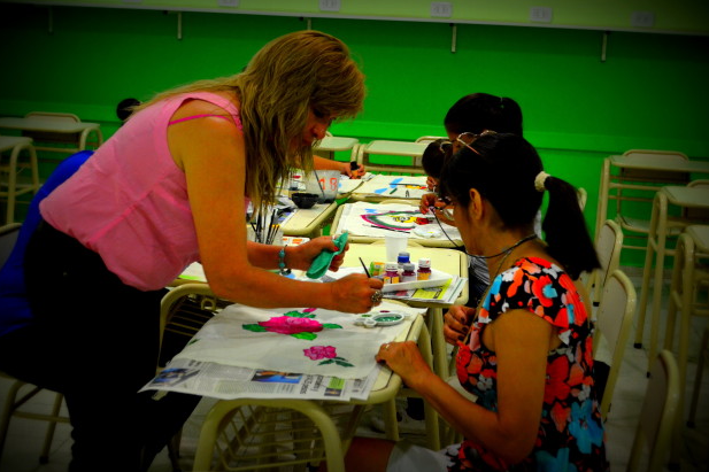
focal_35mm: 54
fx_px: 1053
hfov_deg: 37.2
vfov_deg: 25.3
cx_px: 352
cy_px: 238
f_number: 5
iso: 1600
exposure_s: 1/80
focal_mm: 35
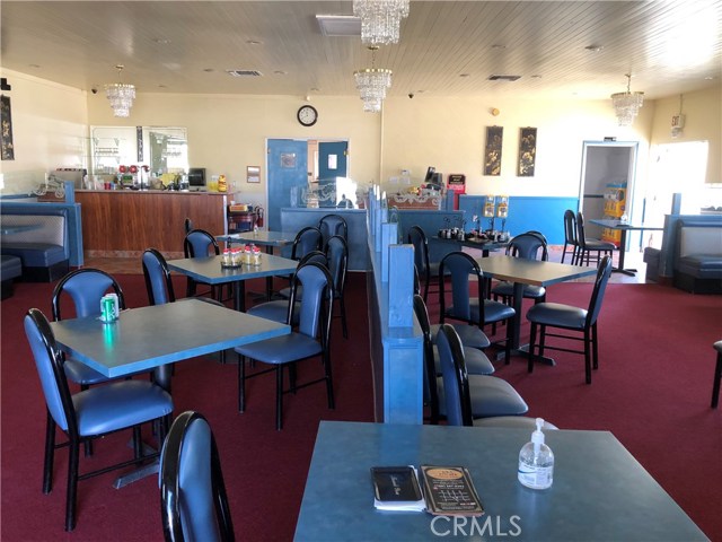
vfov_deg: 49.7
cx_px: 361
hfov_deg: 63.4
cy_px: 271
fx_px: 584
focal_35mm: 28
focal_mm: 3.99
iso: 40
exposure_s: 1/30
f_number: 1.8
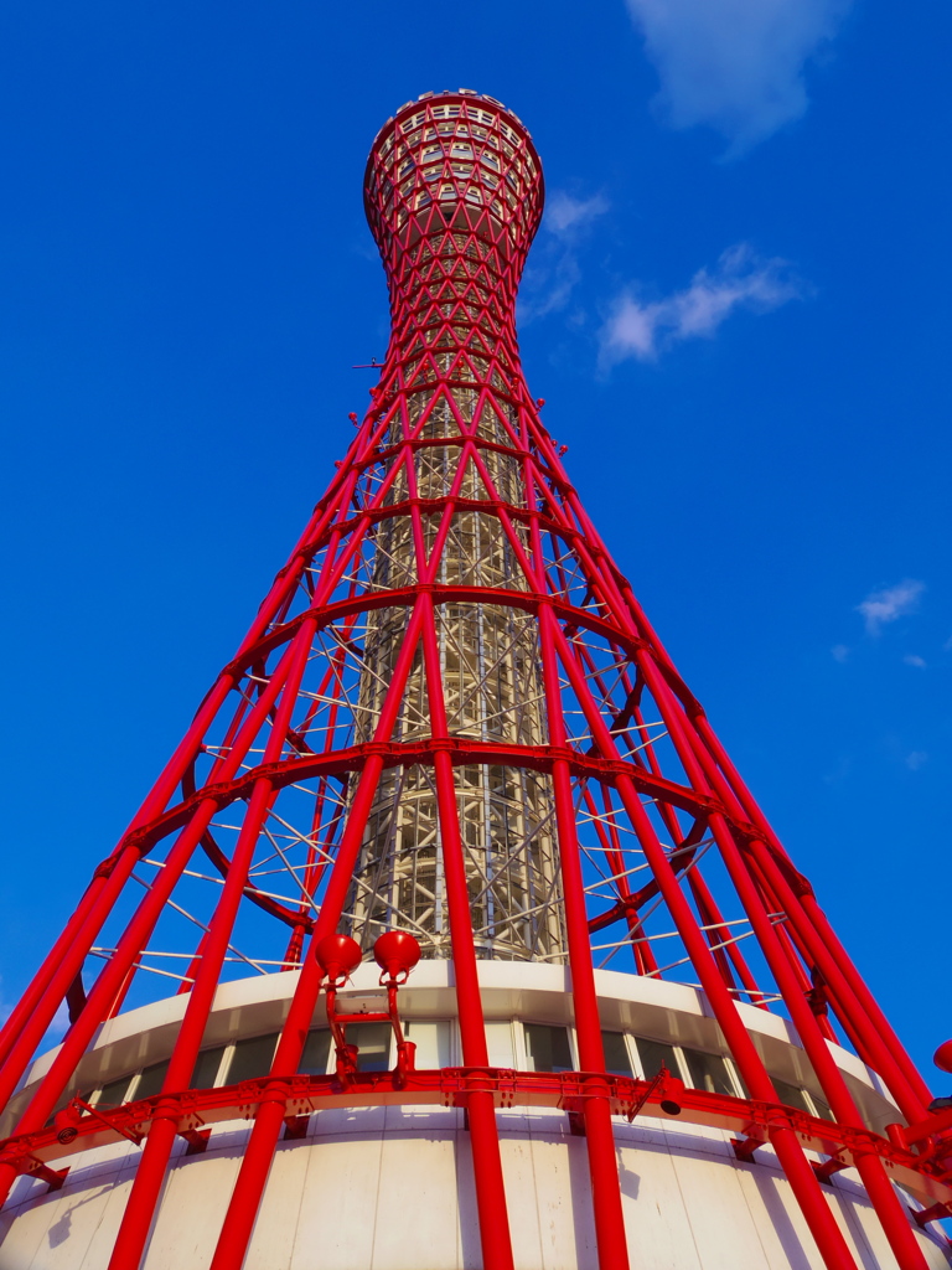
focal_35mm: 25
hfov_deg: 54.9
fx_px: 917
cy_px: 635
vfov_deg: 69.4
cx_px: 476
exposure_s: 1/60
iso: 100
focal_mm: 5.5
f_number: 5.6
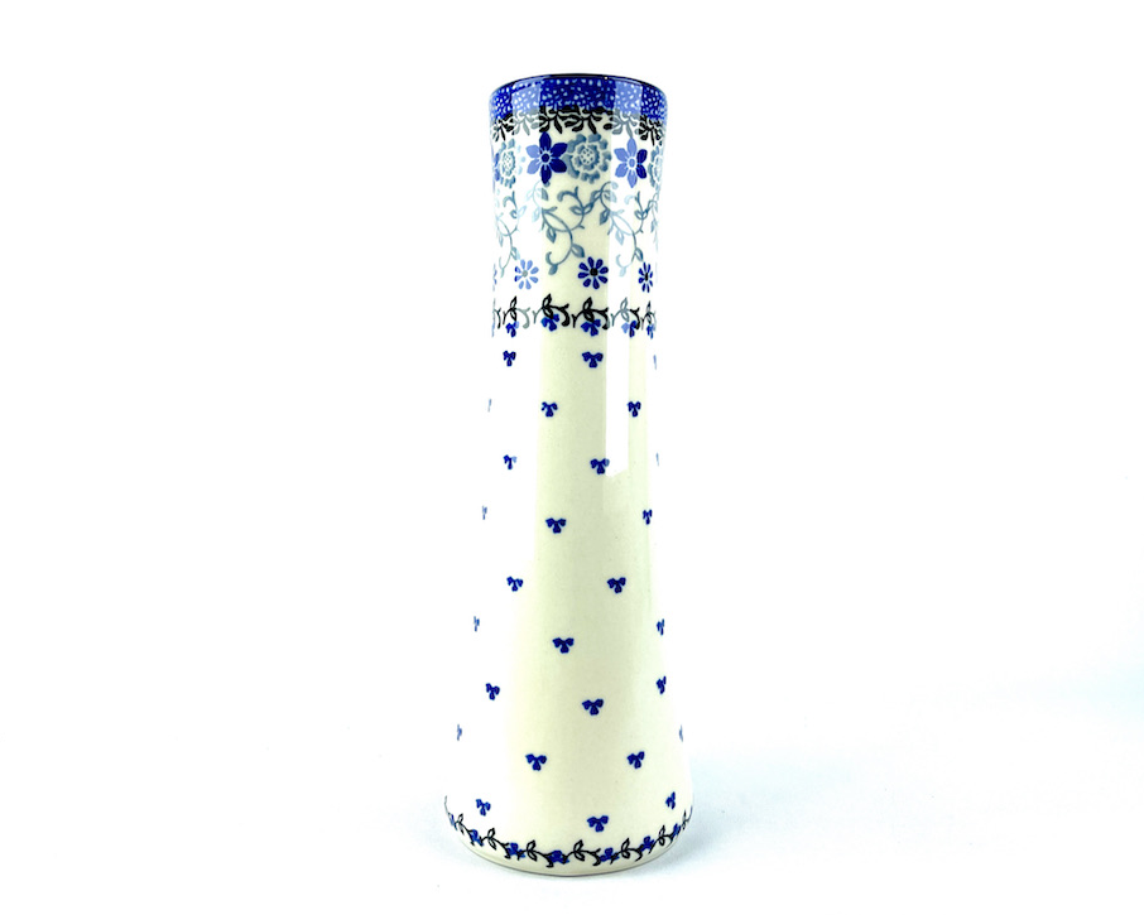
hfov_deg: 62.2
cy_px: 468
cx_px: 557
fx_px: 948
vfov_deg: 51.5
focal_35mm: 28
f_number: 1.6
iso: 32
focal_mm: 5.1
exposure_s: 1/507
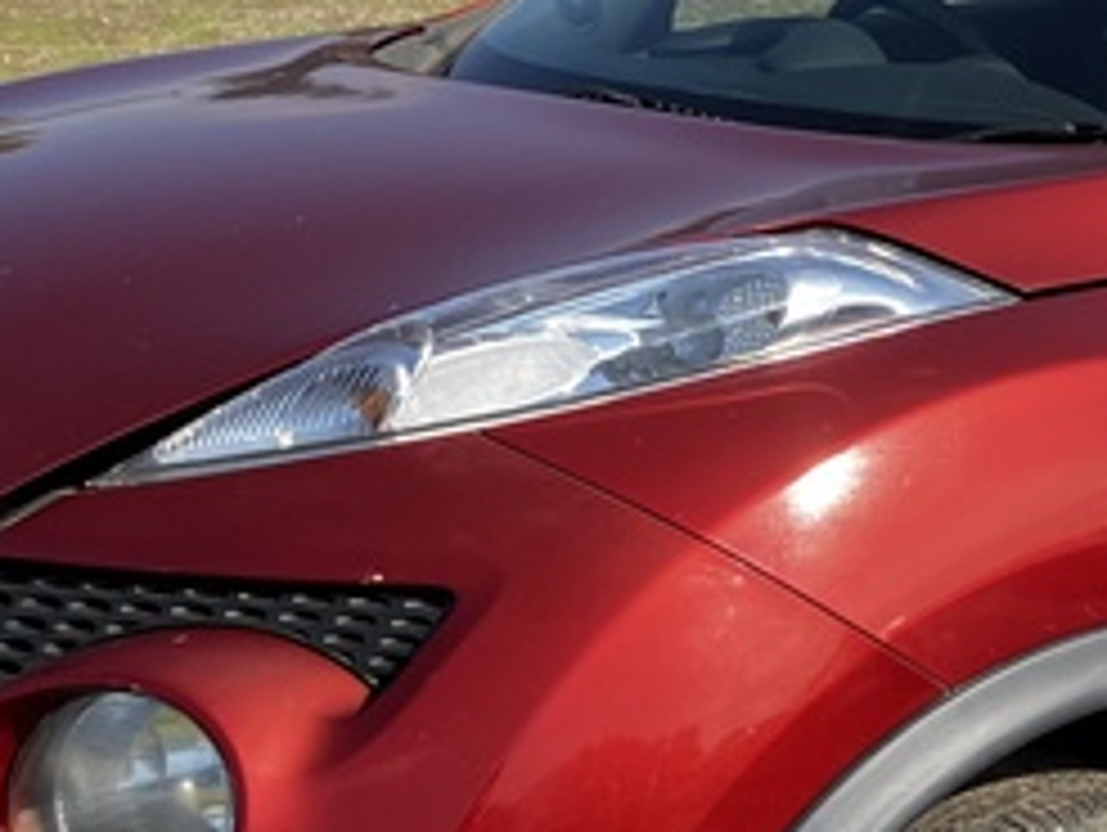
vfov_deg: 16.3
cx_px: 1066
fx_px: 2913
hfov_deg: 20.9
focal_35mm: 91
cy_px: 486
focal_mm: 3.99
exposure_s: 1/838
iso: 32
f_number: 1.8
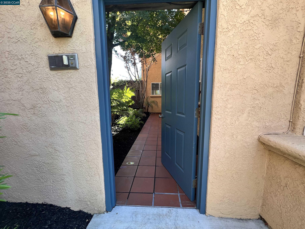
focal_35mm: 13
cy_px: 114
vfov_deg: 89.9
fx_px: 115
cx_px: 152
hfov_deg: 106.2
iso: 40
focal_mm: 1.57
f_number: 1.8
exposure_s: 1/99
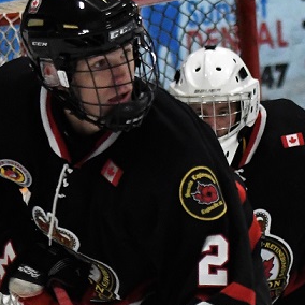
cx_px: -121
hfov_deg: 4.4
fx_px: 3928
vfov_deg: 4.4
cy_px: 435
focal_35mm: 394
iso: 3200
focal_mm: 70
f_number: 2.8
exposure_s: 1/1000
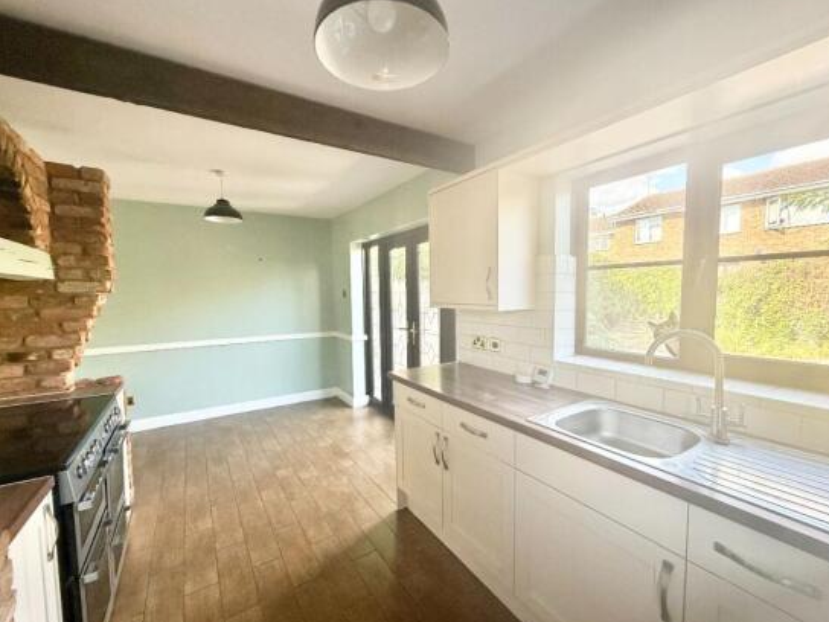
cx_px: 418
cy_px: 319
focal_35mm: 15
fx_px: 359
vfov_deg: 81.7
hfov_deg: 98.2
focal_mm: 2.22
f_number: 2.2
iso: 125
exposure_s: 1/99
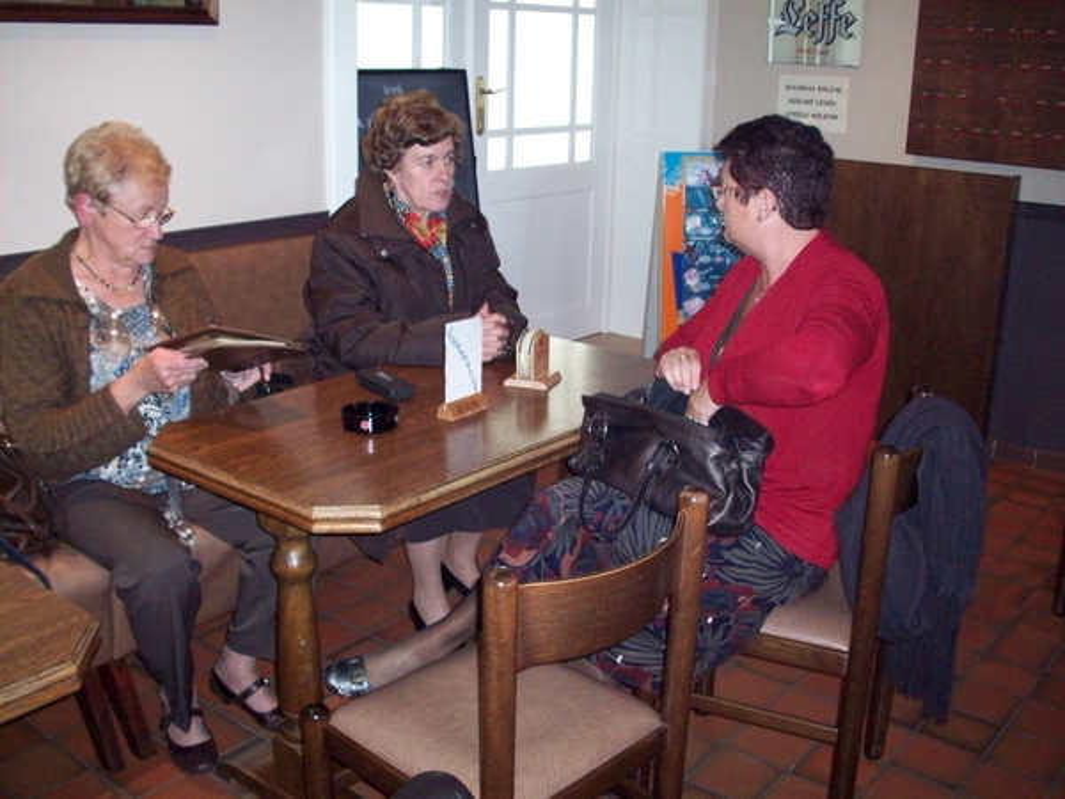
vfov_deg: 38.7
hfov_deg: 50.1
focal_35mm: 37
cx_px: 532
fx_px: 1138
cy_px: 400
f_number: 2.8
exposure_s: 1/45
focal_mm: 6.2
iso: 200
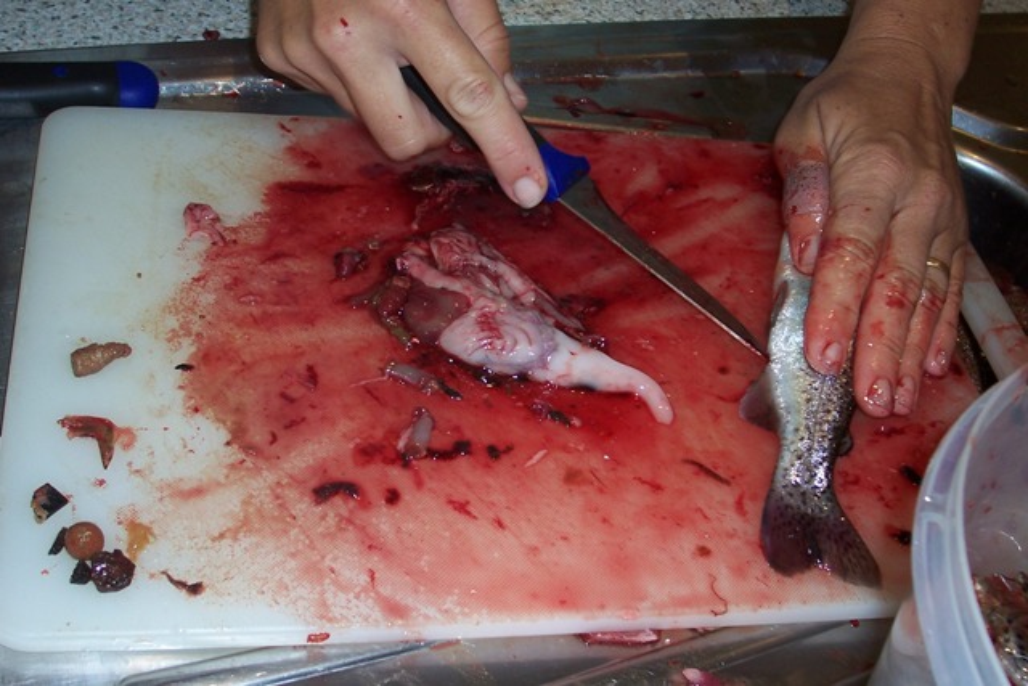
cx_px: 514
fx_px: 1200
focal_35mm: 42
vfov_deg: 31.9
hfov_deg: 46.4
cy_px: 343
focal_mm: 7
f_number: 3
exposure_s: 1/60
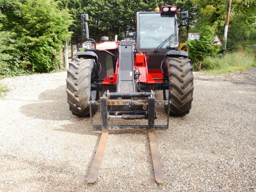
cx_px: 128
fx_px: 207
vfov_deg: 49.7
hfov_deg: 63.4
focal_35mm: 28
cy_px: 96
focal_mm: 14
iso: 160
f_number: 5
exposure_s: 1/200
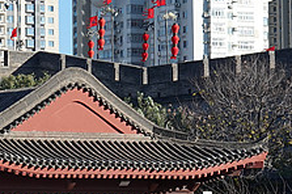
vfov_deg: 4.6
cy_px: 58
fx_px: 2414
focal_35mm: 298
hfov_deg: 6.9
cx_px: -84
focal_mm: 30.26
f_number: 4
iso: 125
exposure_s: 1/800
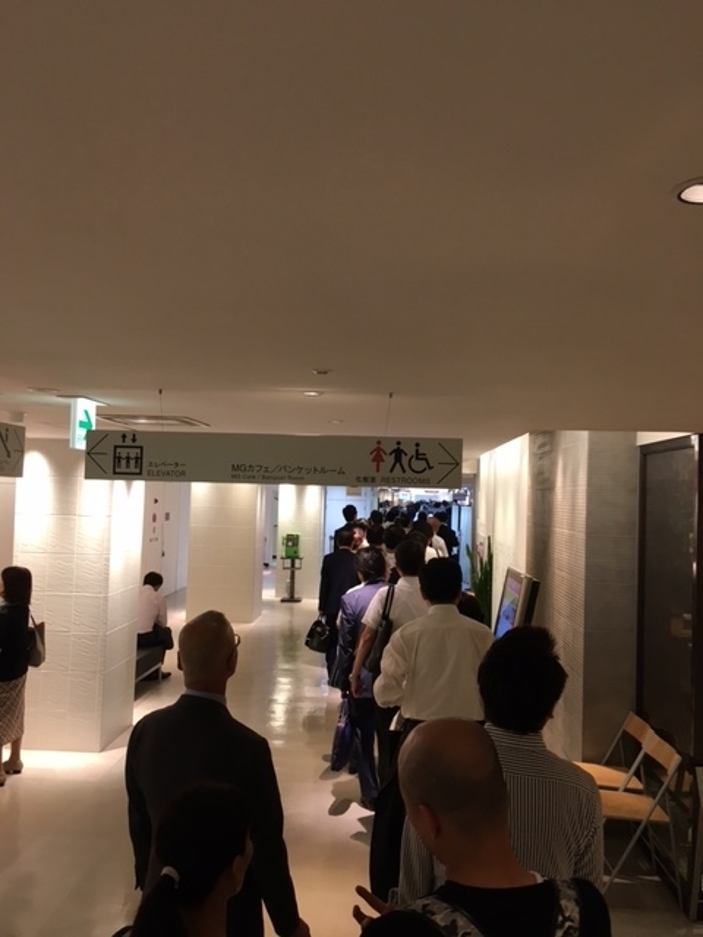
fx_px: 785
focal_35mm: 29
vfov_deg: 61.7
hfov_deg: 48.2
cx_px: 352
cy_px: 468
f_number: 2.2
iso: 64
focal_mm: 4.15
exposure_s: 1/30
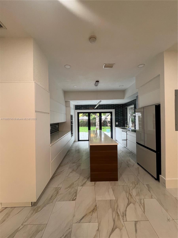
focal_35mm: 13
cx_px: 89
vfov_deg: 106.2
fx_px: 89
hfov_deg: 89.9
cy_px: 119
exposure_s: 1/120
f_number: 1.8
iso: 250
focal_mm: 1.57
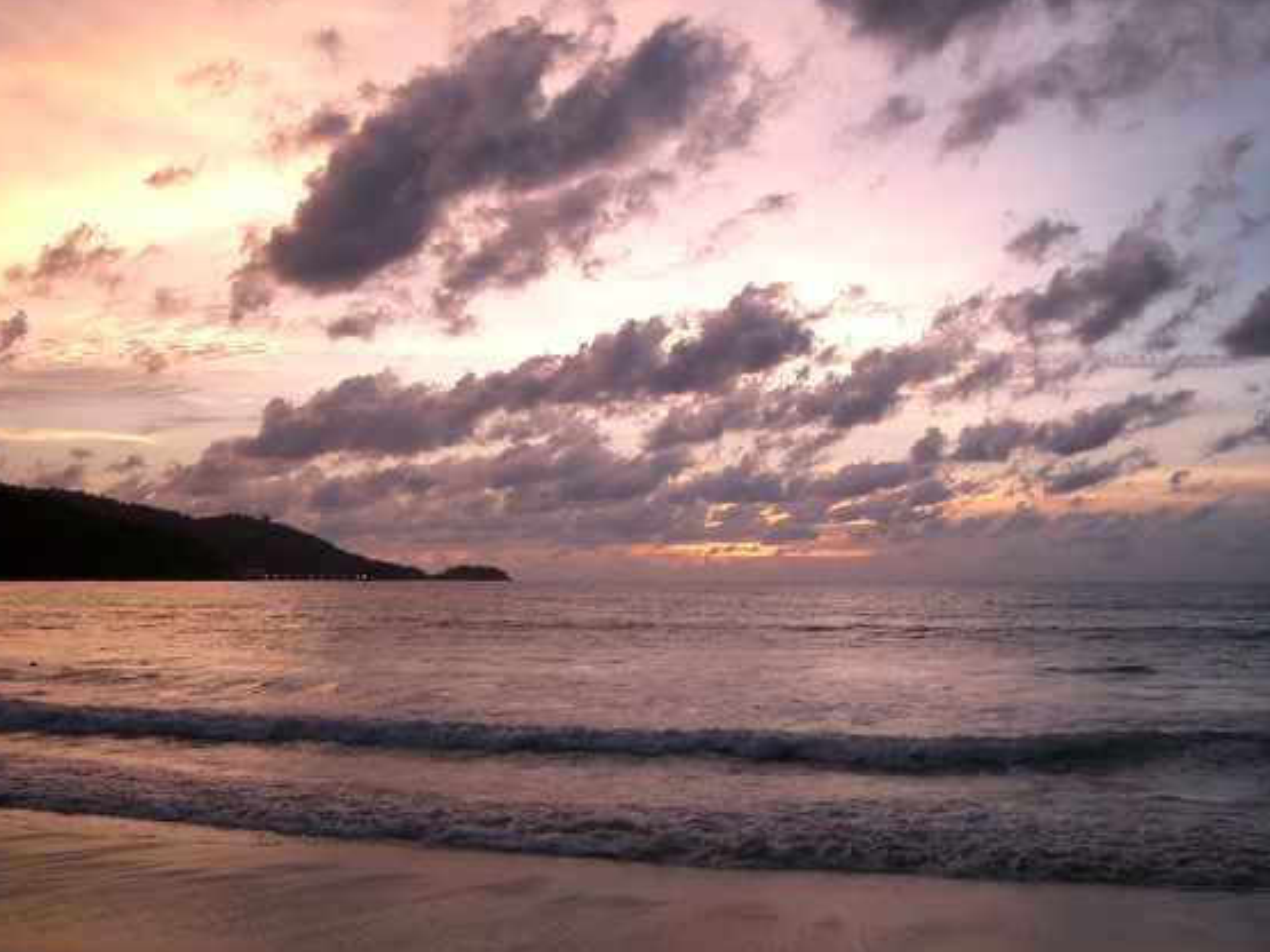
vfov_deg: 35.1
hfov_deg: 45.8
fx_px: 1504
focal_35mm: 41
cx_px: 606
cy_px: 509
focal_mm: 5.8
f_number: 2.6
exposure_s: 1/100
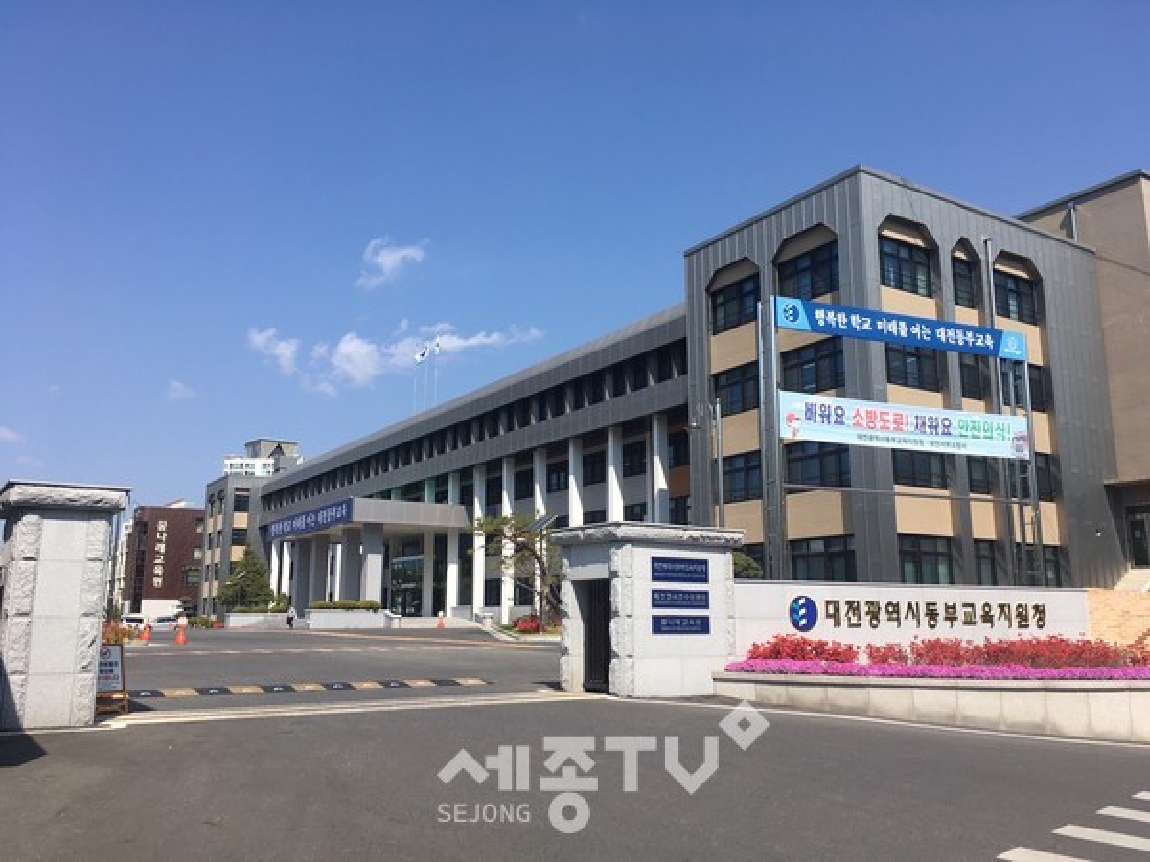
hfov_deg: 61.7
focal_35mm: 29
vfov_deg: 48.2
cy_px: 431
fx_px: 963
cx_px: 575
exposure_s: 1/1876
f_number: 2.2
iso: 25
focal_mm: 4.15
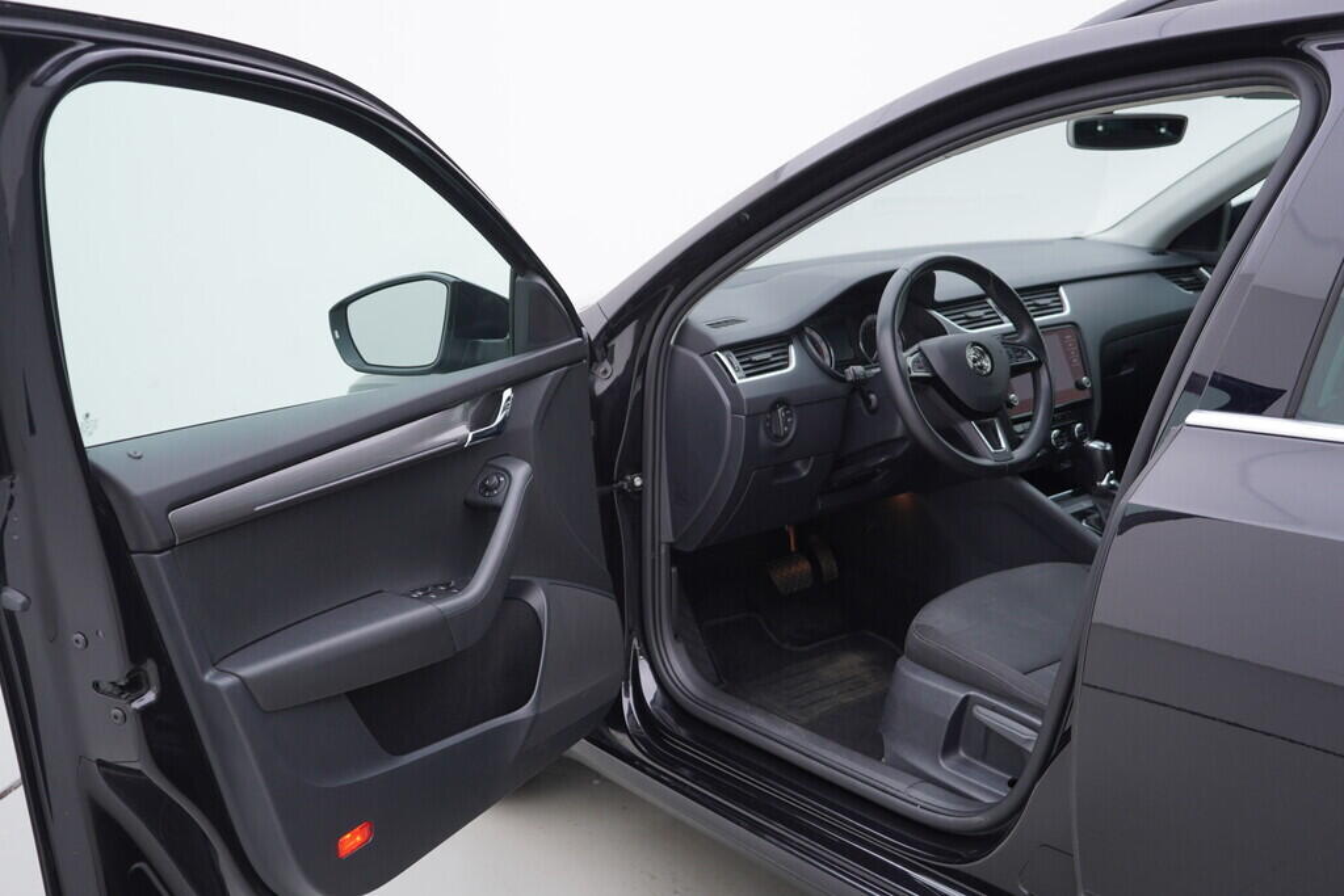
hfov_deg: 53.1
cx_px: 672
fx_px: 1344
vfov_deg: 36.9
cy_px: 448
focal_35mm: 36
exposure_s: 1/50
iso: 125
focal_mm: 24
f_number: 3.2
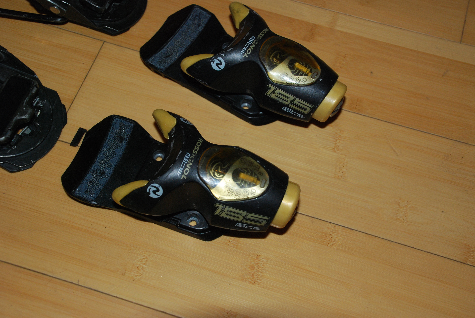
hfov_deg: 41.1
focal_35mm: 48
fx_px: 634
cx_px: 238
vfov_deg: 28.2
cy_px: 159
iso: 500
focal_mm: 32
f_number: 6.3
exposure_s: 1/125
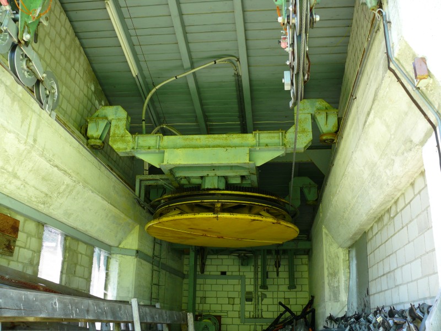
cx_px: 220
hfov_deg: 52.6
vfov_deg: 40.7
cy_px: 166
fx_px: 446
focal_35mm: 35
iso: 100
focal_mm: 7.4
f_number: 2.8
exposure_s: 1/50
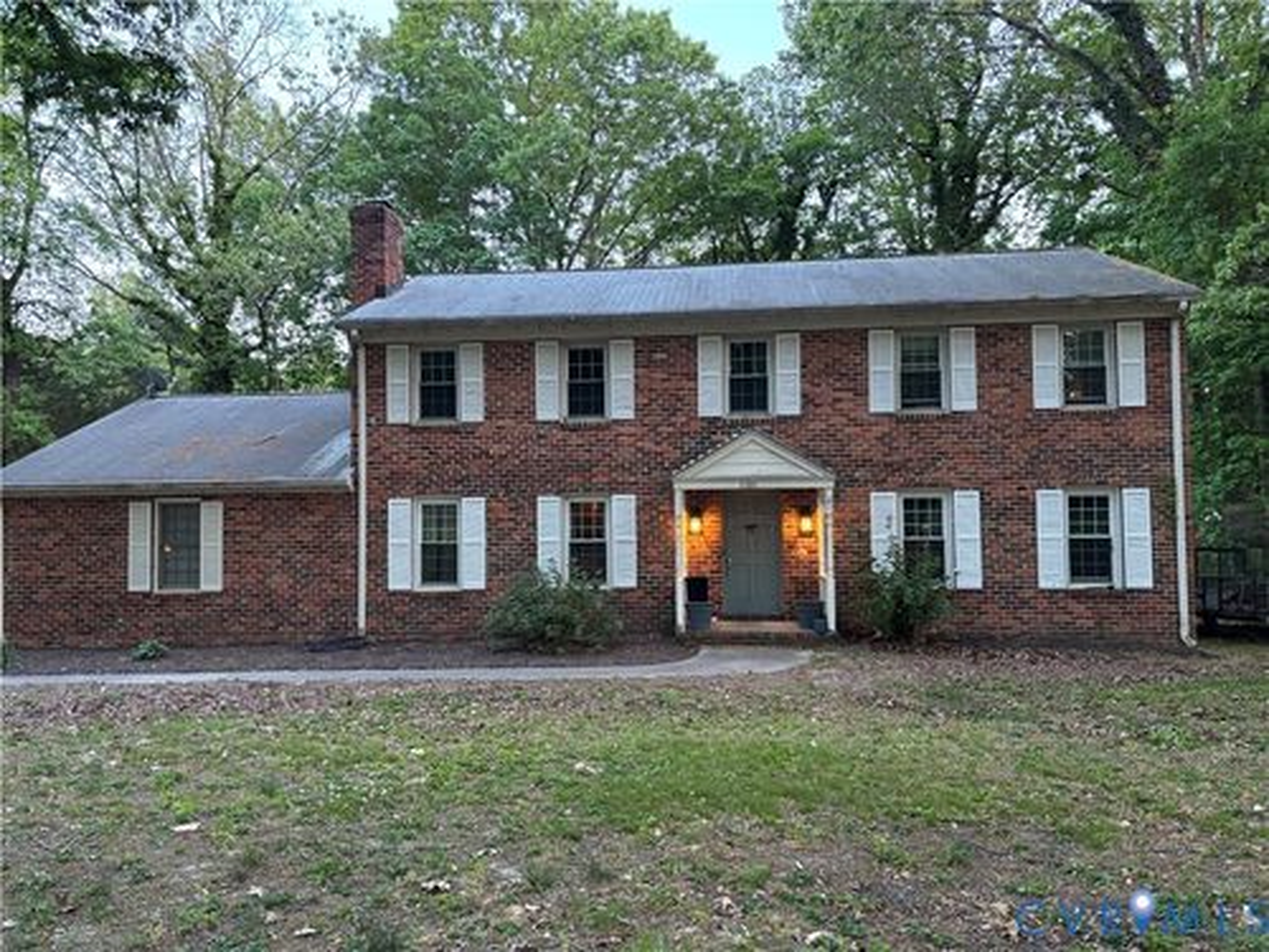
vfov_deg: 53.1
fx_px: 953
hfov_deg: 67.3
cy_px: 476
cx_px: 634
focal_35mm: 26
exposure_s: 1/60
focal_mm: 5.96
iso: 320
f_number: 1.6
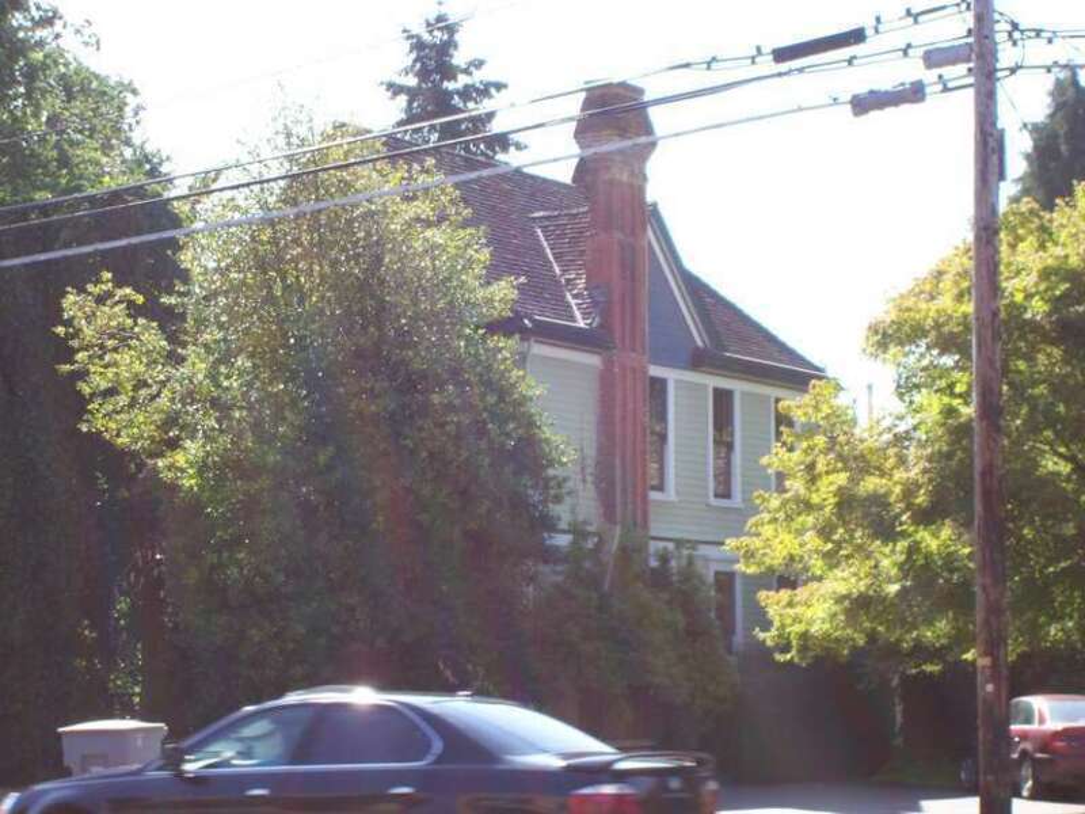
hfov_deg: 19.3
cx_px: 542
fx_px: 3197
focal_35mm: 102
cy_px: 407
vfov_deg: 14.5
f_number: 4.6
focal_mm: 16.8
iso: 80
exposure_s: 1/171
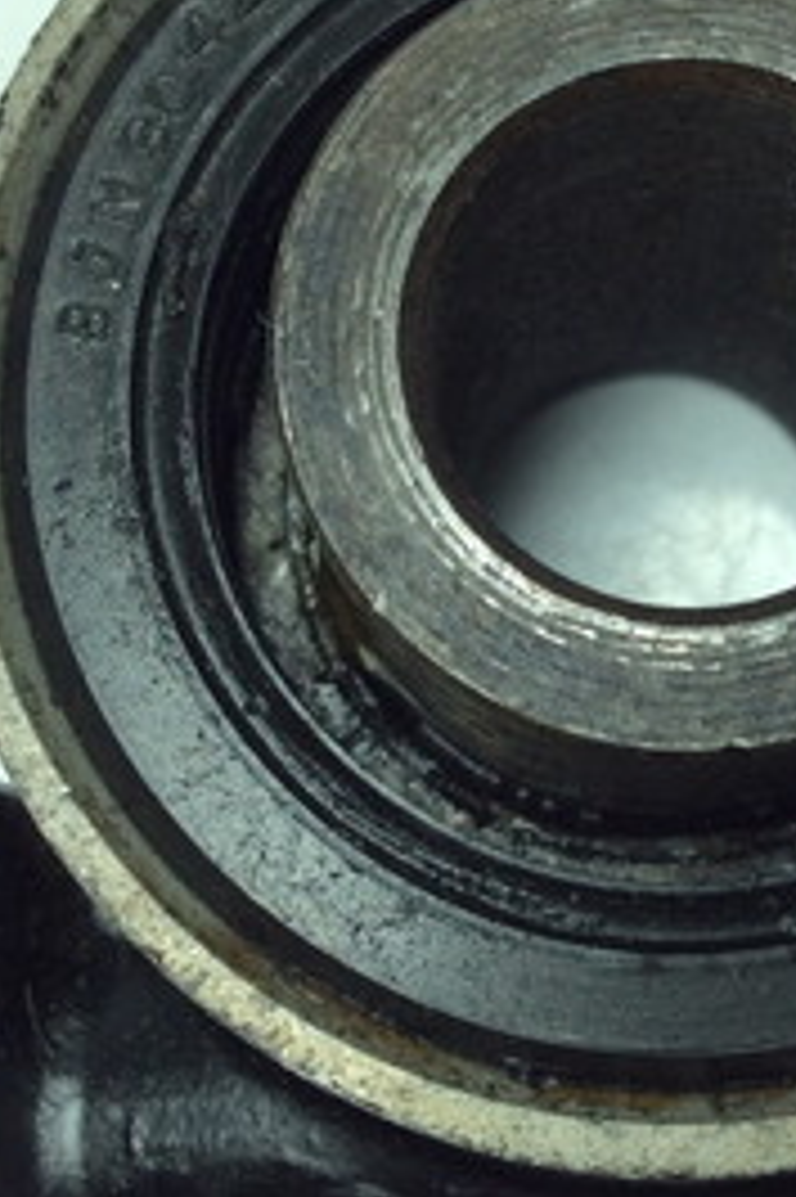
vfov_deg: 27.0
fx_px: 2491
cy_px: 567
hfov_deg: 18.0
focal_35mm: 75
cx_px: 625
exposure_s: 1/261
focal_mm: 3.3
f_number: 2.4
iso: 32
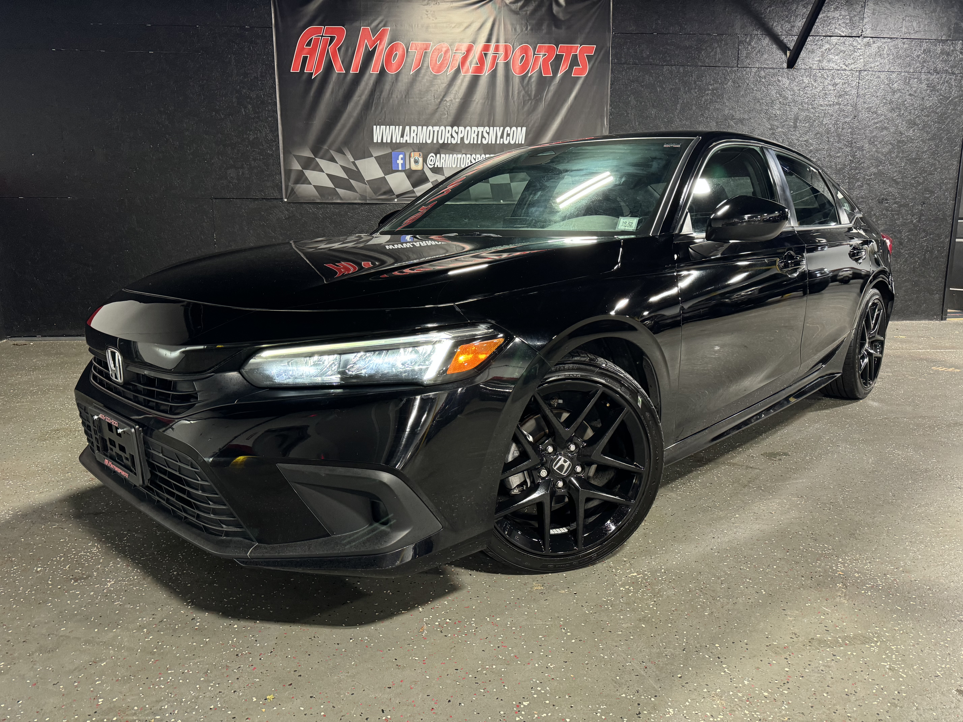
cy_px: 361
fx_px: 668
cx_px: 482
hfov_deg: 71.6
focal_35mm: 24
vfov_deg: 56.8
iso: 320
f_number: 1.78
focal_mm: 6.76
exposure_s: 1/60
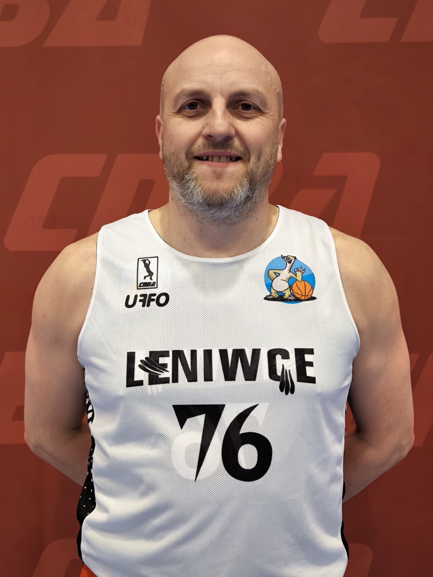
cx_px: 216
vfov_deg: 61.7
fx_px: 484
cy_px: 288
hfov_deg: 48.2
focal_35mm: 29
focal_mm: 6.92
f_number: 1.9
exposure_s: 1/50
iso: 160
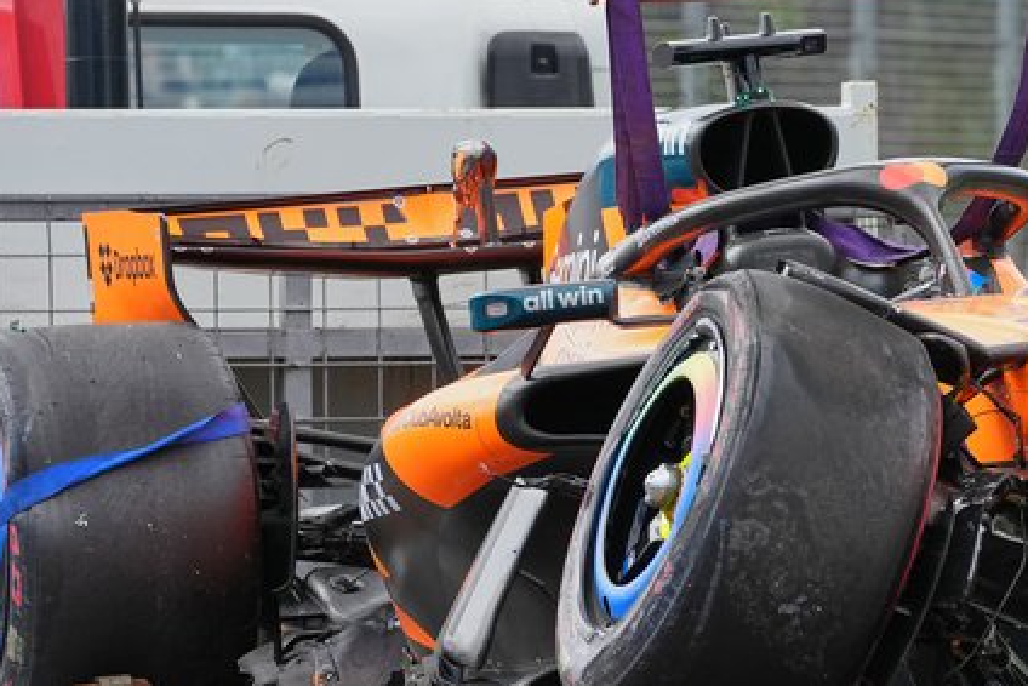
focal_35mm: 432
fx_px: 12340
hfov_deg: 4.8
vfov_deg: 3.2
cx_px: 819
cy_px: 436
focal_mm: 226
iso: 1600
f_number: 9
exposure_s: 1/1600
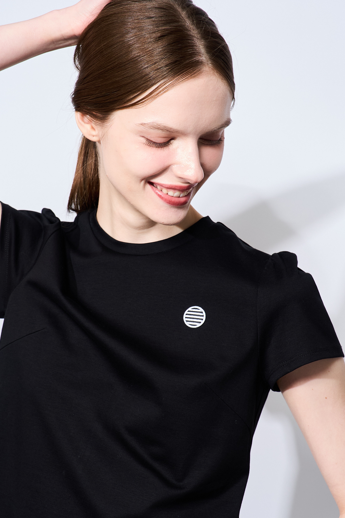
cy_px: 273
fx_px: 1509
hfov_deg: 13.0
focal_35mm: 105
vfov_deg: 19.5
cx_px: 150
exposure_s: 1/125
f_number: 8
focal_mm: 70
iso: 200
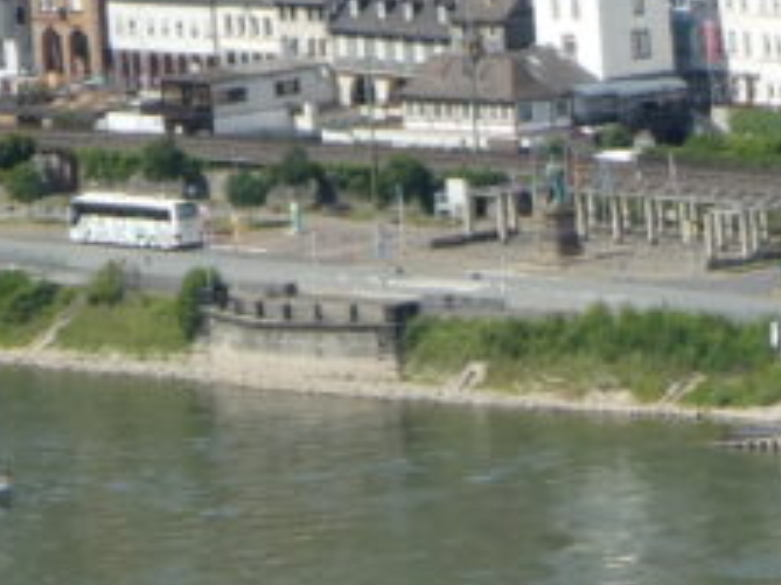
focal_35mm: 694
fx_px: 15649
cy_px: 1016
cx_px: 1751
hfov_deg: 2.8
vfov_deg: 2.1
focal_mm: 27.1
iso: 80
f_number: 5.4
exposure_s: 1/320
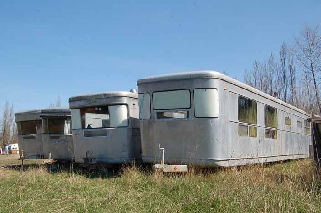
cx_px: 160
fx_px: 321
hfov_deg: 53.2
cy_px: 106
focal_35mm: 36
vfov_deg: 36.8
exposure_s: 1/60
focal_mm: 24
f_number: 20
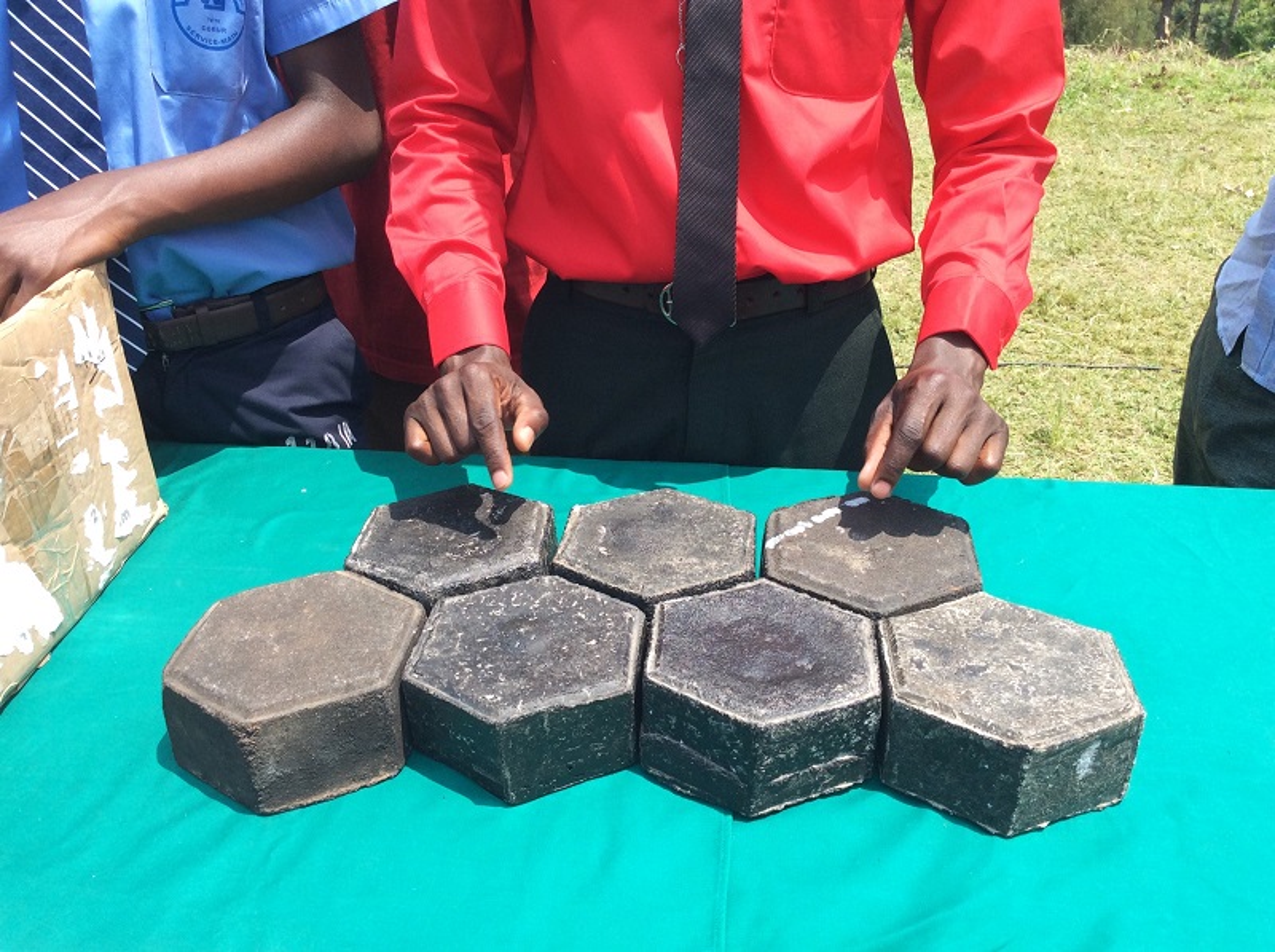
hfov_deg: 56.9
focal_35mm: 32
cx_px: 638
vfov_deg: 44.0
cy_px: 476
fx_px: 1177
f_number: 2.4
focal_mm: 3.3
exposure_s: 1/643
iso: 32
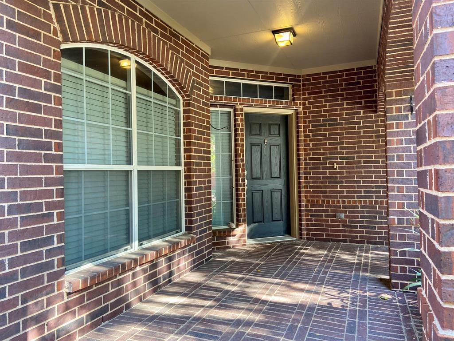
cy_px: 170
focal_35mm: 26
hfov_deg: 67.3
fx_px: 341
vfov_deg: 53.1
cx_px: 227
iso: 100
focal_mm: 4.25
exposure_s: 1/121
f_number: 1.8
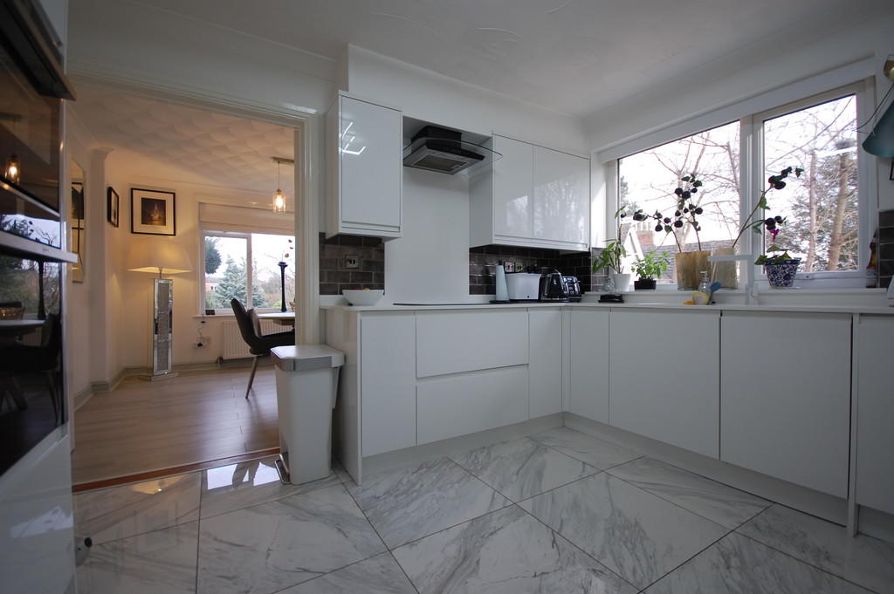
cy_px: 297
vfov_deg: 77.2
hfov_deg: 100.4
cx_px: 447
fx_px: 372
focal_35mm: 15
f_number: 4
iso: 200
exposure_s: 1/50
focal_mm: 10
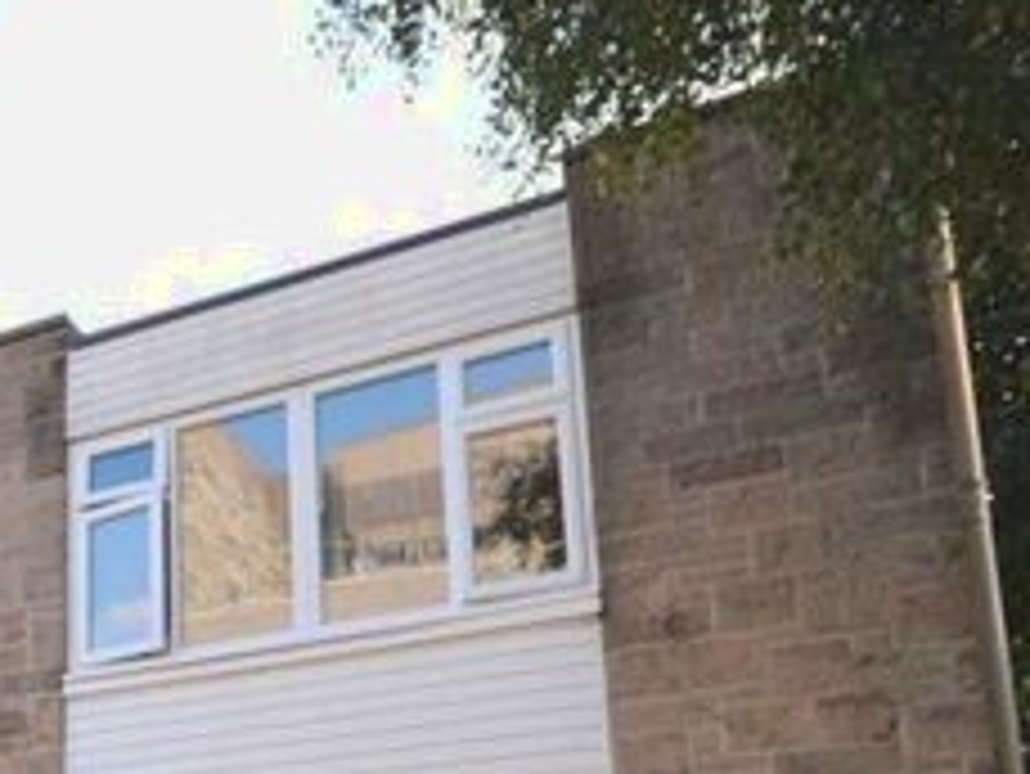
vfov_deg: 29.5
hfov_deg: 34.6
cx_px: -198
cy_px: 864
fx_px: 1310
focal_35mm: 44
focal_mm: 10
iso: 160
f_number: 5.6
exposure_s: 1/125
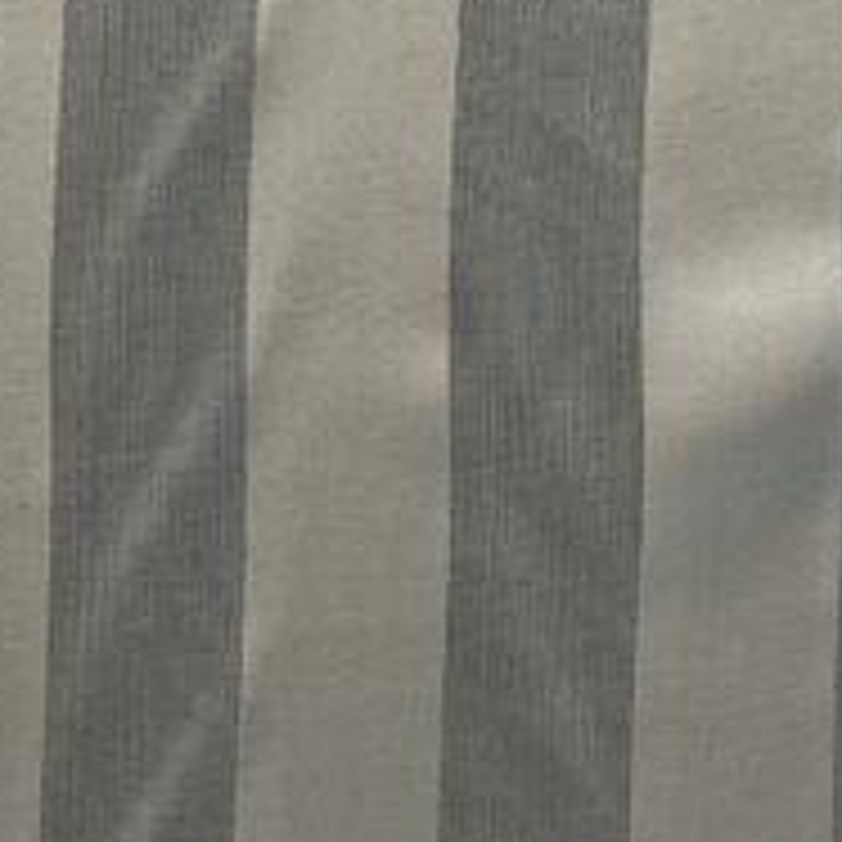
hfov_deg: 40.0
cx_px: 473
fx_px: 1156
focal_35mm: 42
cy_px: 232
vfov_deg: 39.2
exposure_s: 1/120
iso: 80
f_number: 1.5
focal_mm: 5.7
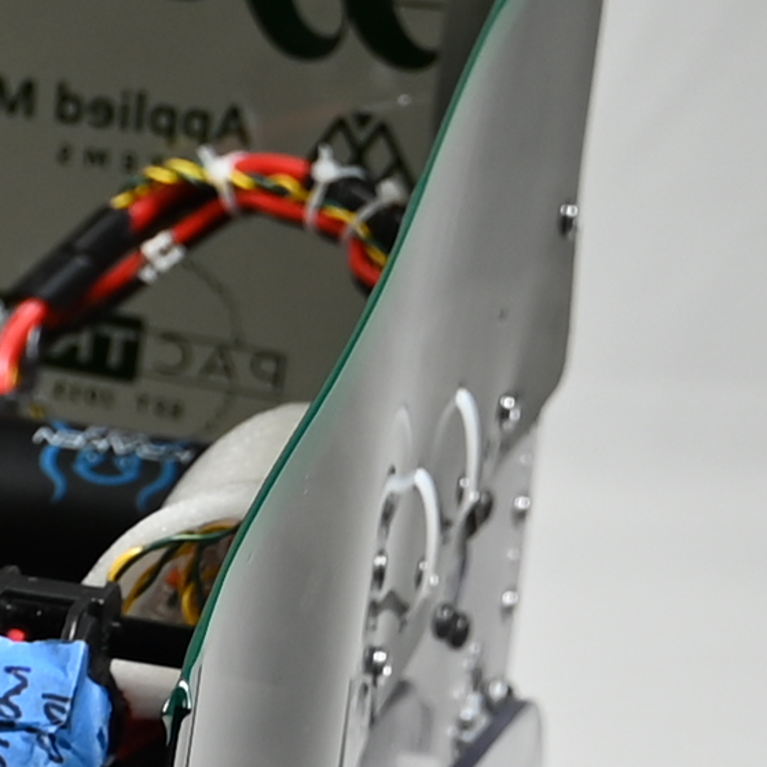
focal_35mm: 322
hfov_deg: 5.2
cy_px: 1339
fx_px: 8072
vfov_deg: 5.4
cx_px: -1368
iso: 160
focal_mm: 35
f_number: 2.8
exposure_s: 1/40
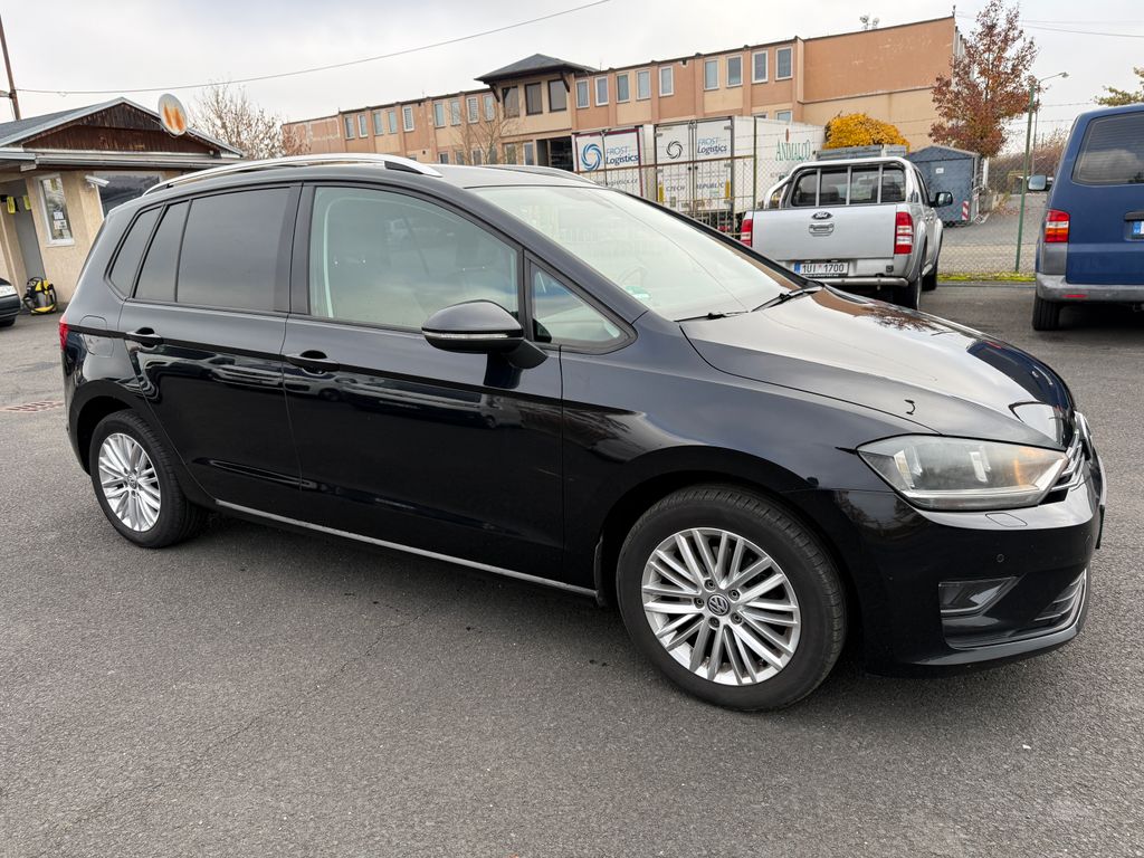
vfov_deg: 56.8
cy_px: 429
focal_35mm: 24
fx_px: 793
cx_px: 572
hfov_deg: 71.6
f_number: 1.78
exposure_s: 1/822
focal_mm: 6.76
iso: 100
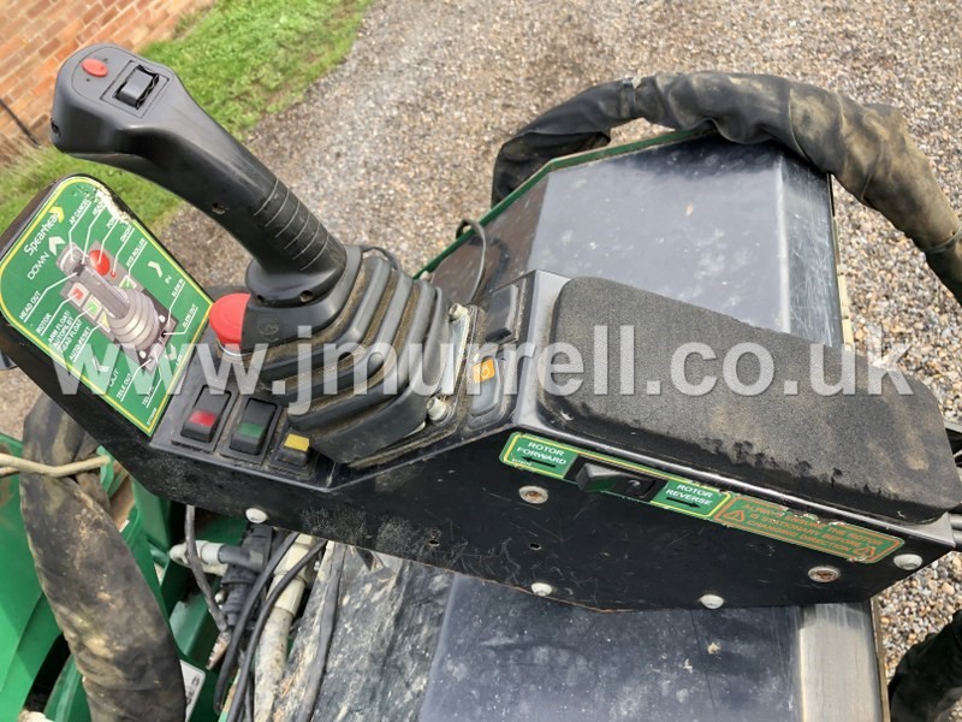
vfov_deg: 49.7
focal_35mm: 28
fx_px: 778
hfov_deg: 63.4
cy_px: 361
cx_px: 481
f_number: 1.8
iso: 32
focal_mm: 3.99
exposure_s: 1/120
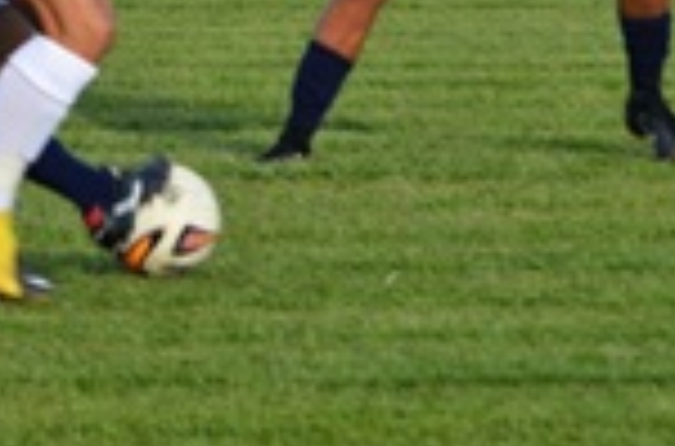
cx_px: -58
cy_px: -133
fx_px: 10118
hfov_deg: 3.8
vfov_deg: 2.5
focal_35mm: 541
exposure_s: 1/160
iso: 100
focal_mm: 135
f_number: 11
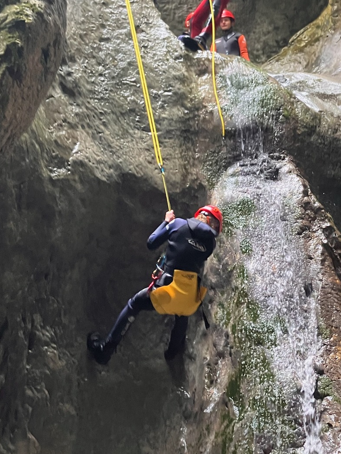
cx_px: 264
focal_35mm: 55
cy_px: 167
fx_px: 723
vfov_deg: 34.7
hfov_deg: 26.2
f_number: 1.8
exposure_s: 1/60
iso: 125
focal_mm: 3.99
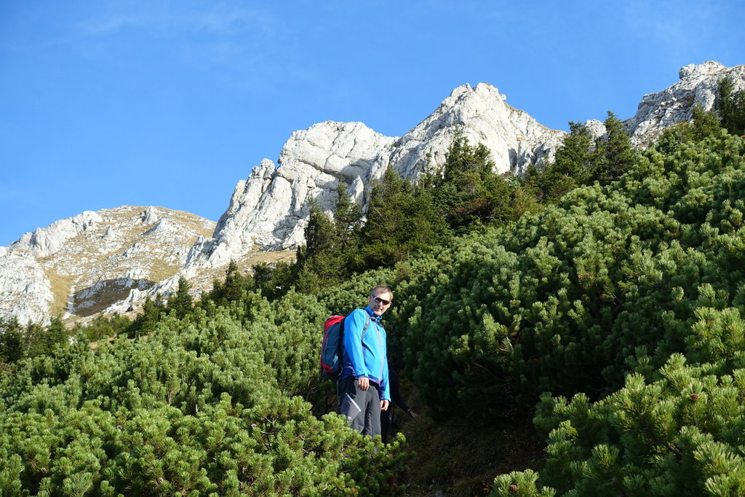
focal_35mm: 70
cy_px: 248
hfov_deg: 28.9
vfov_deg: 19.4
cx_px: 372
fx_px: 1448
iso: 125
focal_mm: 25.7
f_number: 5.6
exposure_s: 1/200
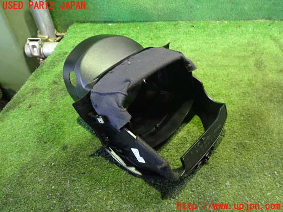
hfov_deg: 60.0
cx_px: 142
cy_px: 106
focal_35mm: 30
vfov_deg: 46.8
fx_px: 245
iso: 800
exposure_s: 1/15
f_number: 2.3
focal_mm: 5.4
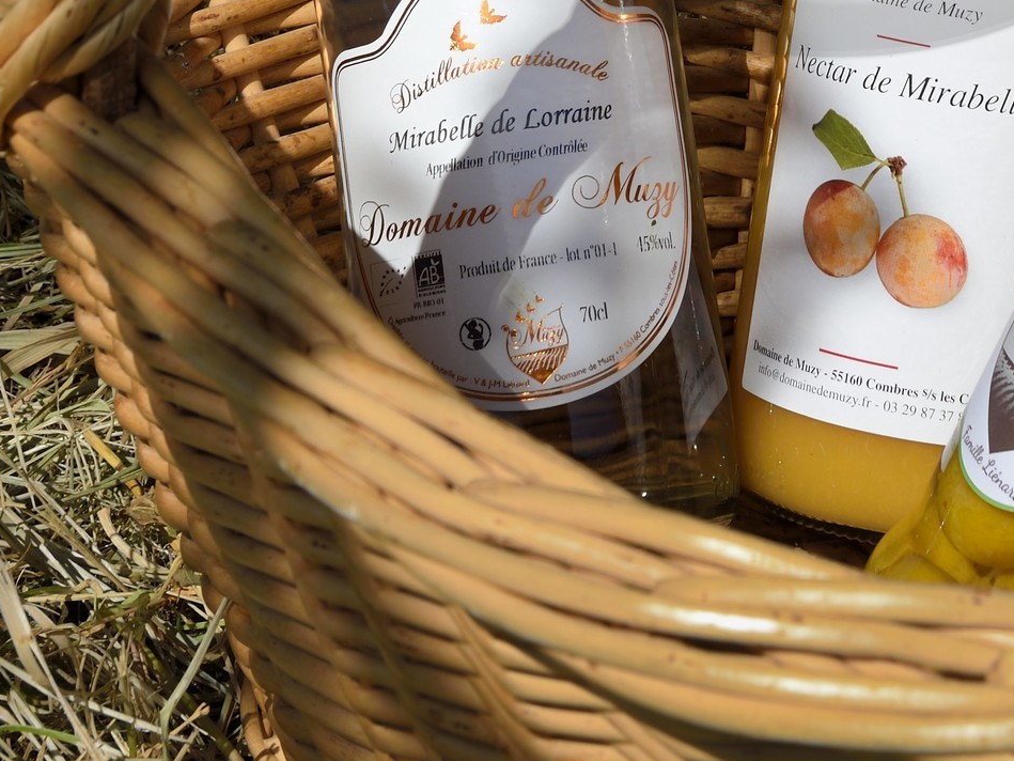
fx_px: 4277
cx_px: 831
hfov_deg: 13.4
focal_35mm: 146
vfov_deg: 9.8
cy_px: -444
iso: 200
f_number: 20
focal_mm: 60
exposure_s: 1/125
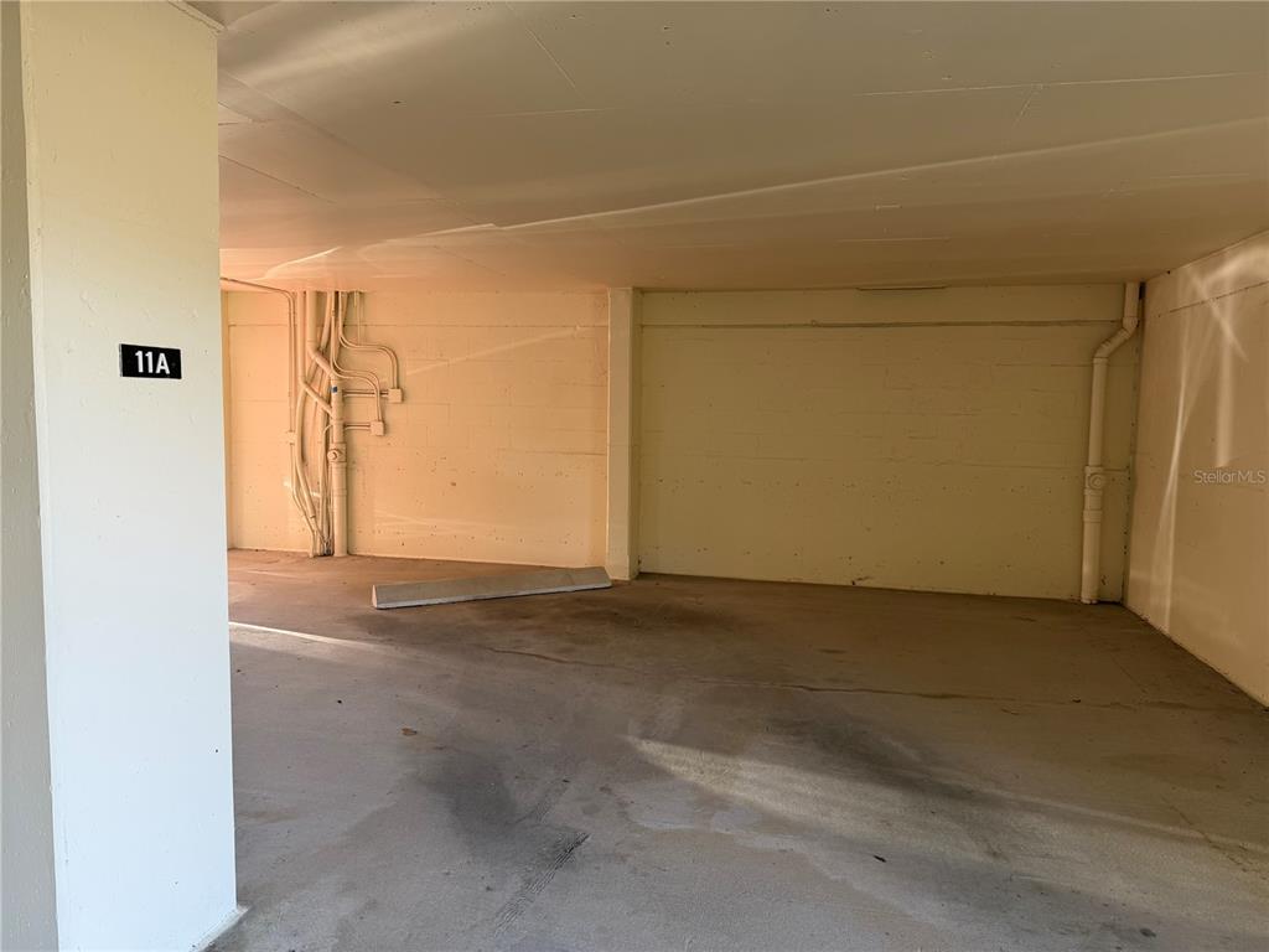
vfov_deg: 56.8
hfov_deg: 71.6
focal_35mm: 24
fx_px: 880
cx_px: 634
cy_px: 476
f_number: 1.78
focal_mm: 6.76
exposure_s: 1/121
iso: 80
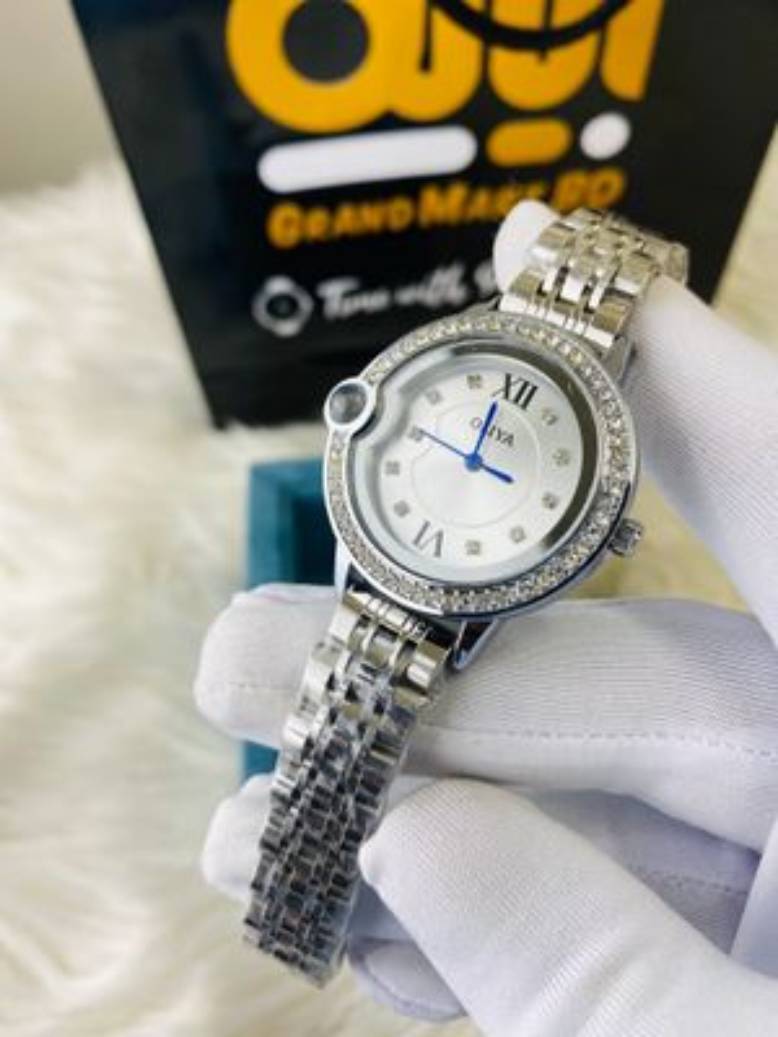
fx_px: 749
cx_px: 389
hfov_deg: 54.9
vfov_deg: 69.4
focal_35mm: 25
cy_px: 518
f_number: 1.8
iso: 32
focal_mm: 4.25
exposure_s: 1/100
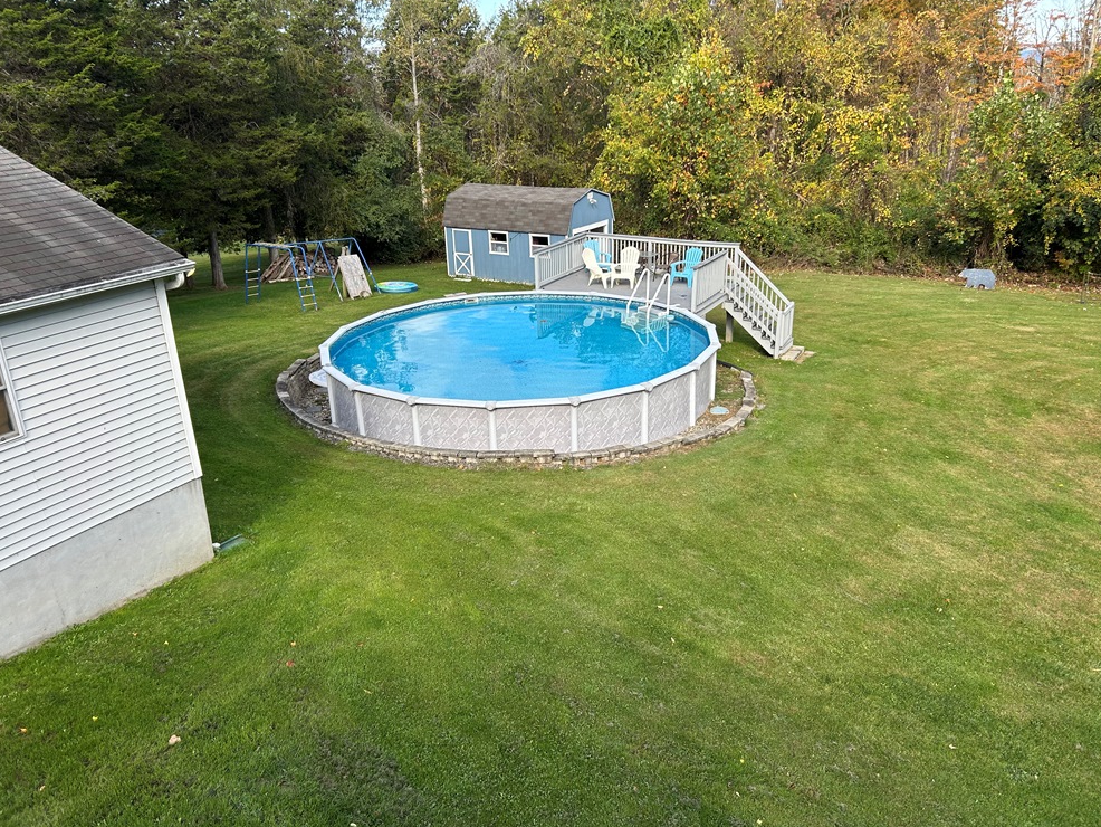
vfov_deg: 51.4
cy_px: 418
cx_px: 545
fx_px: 859
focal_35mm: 27
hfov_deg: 65.3
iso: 50
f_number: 1.5
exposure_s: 1/853
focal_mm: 5.7
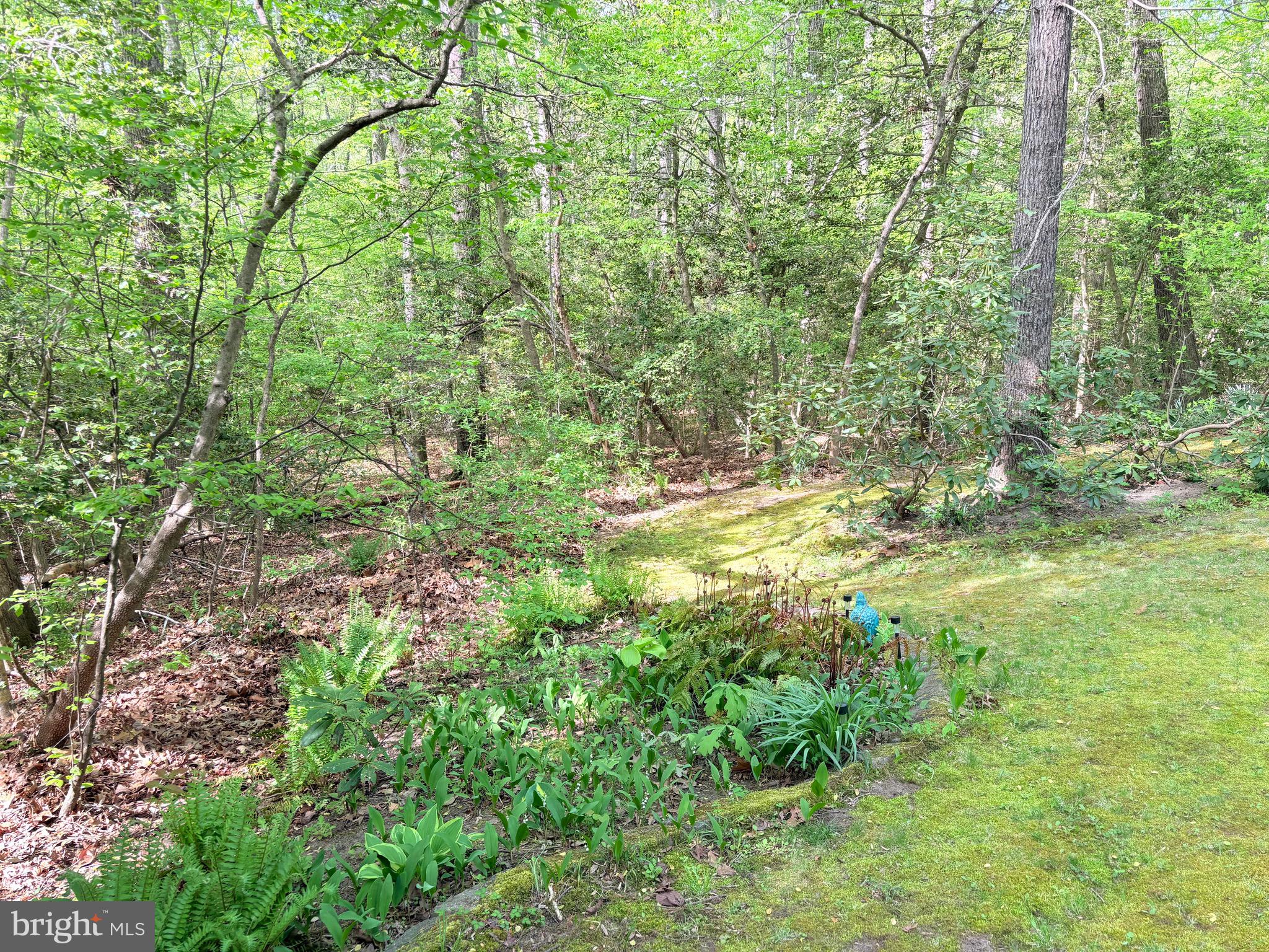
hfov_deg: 67.3
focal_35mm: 26
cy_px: 476
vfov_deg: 53.1
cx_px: 634
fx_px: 953
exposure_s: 1/163
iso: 32
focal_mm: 5.96
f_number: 1.6
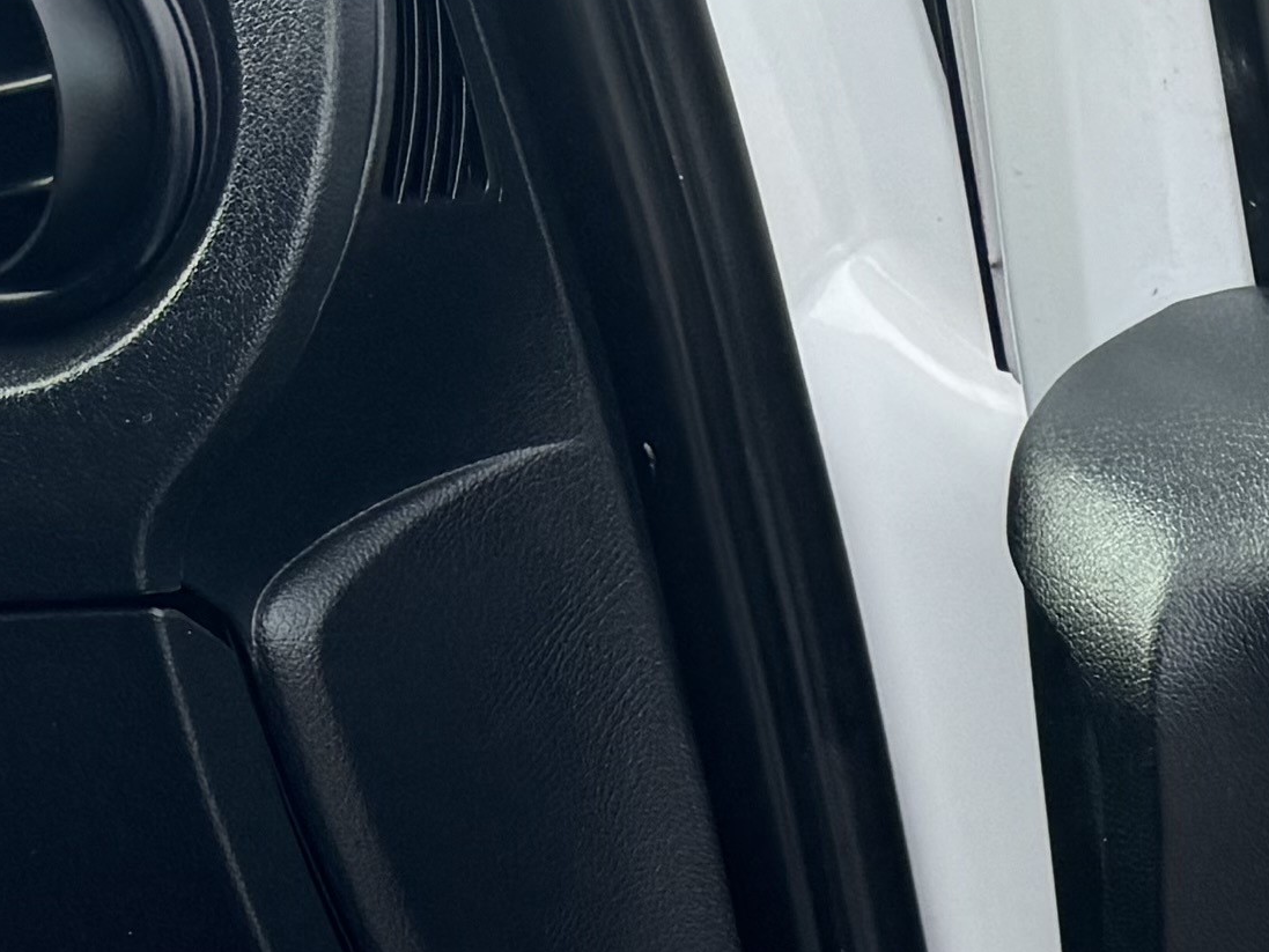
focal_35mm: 125
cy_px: 2110
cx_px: 2868
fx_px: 4583
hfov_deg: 12.8
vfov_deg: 10.5
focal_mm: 6.76
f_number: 1.78
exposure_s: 1/864
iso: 80
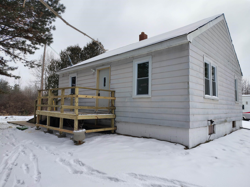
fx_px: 173
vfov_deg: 56.8
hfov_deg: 71.6
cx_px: 125
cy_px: 94
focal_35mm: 24
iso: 100
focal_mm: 5.56
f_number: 1.8
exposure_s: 1/1259
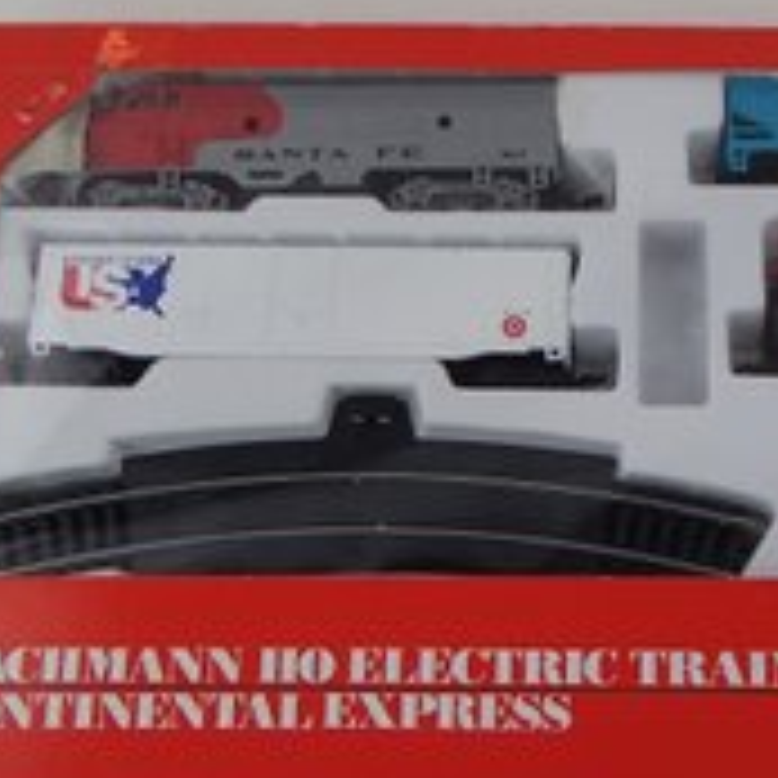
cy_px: 438
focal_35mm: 65
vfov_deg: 26.5
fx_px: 1653
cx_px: 591
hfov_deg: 26.1
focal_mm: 6.64
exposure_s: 1/160
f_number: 4.7
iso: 200
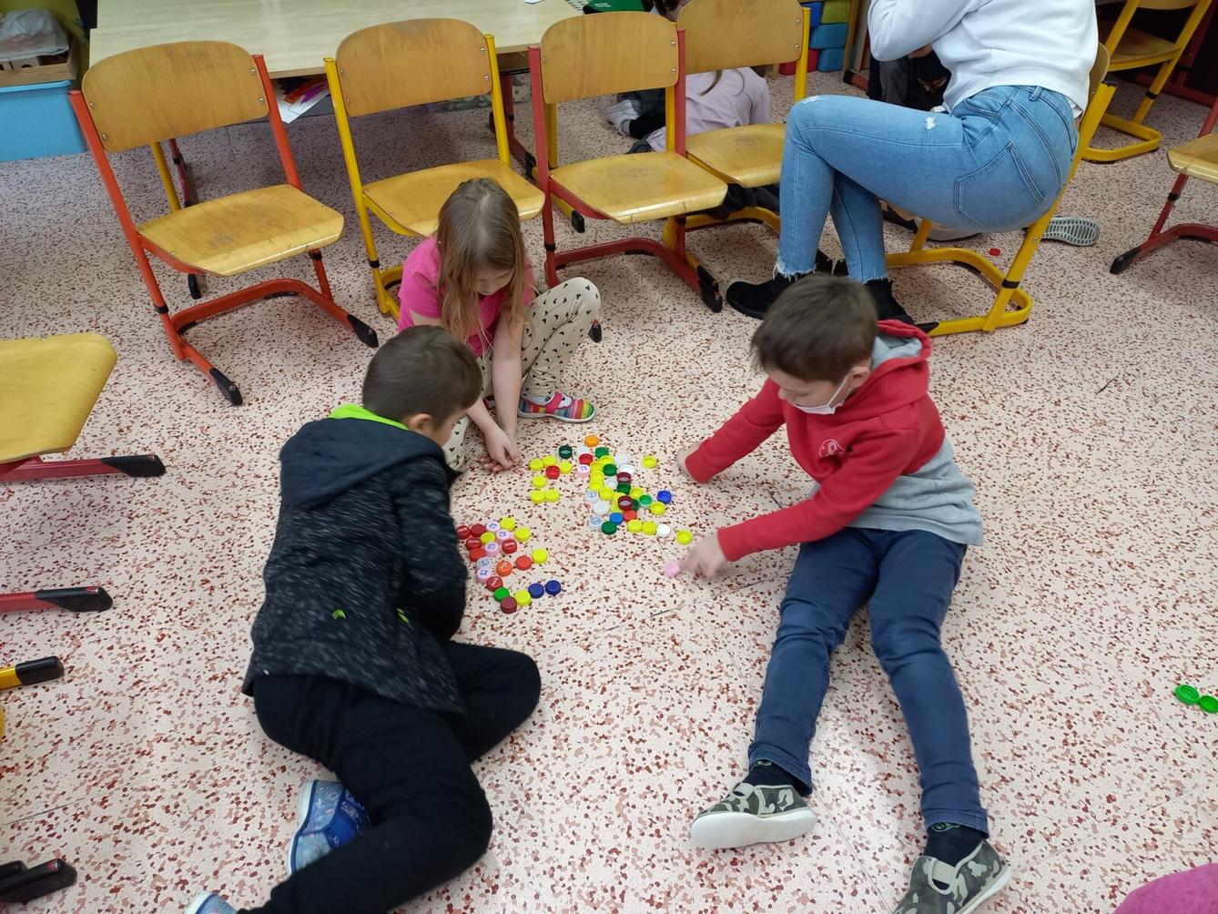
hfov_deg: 69.4
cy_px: 457
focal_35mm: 25
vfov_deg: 54.9
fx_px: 880
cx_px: 609
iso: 250
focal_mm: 4.65
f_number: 1.8
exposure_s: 1/50
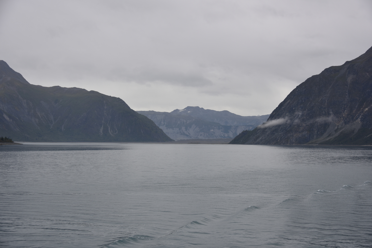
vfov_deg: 24.2
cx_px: 186
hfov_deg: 35.6
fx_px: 579
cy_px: 124
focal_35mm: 56
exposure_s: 1/125
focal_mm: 56
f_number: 5.6
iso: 100
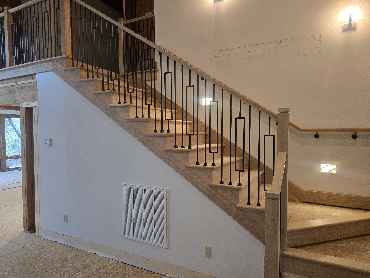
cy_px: 139
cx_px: 185
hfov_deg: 73.9
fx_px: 246
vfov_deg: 58.9
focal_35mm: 23
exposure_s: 1/120
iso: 500
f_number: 1.8
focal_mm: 5.4
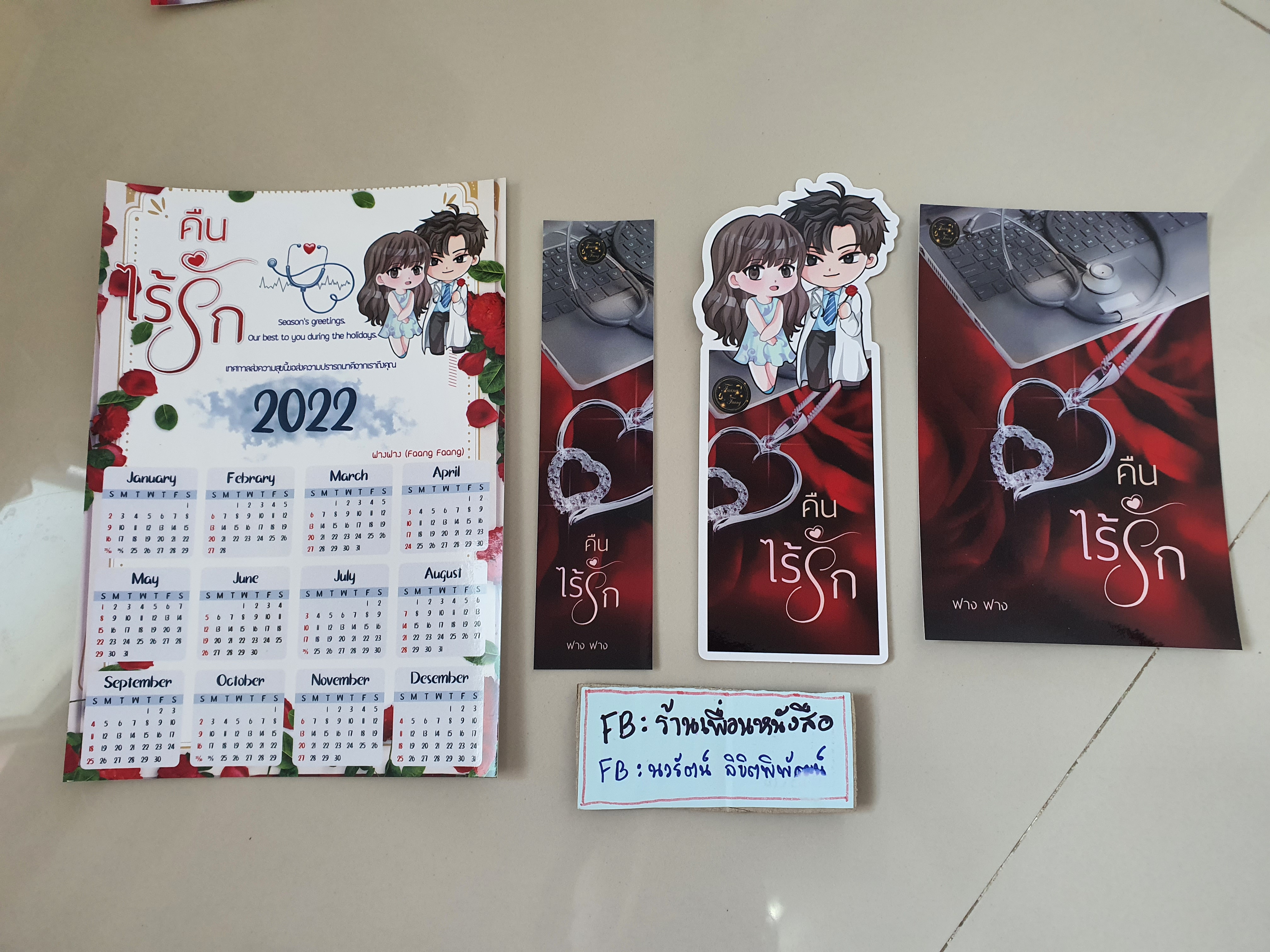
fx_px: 954
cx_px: 635
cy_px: 476
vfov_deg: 53.1
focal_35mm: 26
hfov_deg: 67.3
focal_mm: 4.3
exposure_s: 1/50
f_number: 2.4
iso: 320
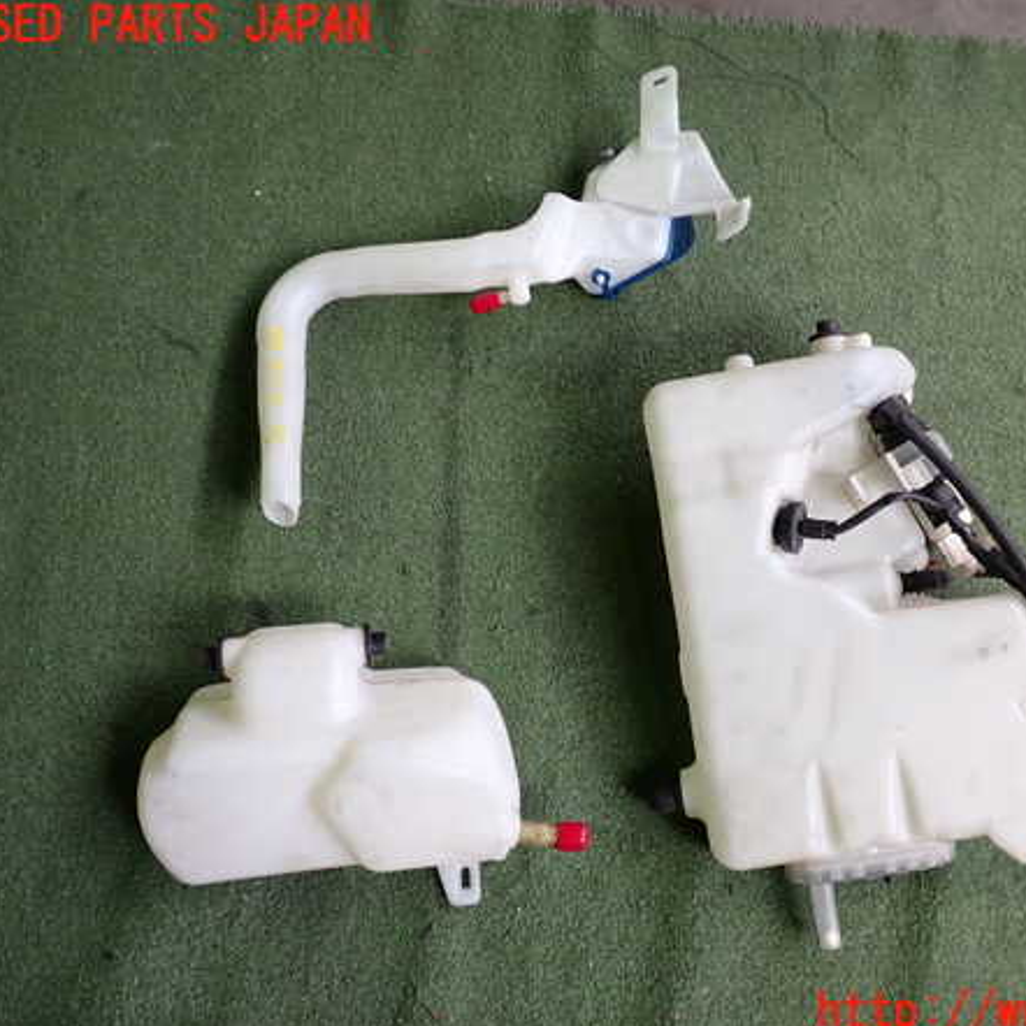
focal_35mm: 36
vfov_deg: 46.0
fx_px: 1207
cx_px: 645
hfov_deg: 45.6
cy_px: 520
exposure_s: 1/60
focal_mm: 5.4
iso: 200
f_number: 2.3
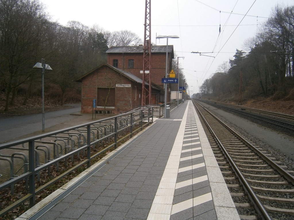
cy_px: 110
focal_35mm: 26
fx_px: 221
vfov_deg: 53.1
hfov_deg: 67.3
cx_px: 147
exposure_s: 1/400
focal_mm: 4.7
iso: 80
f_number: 2.8
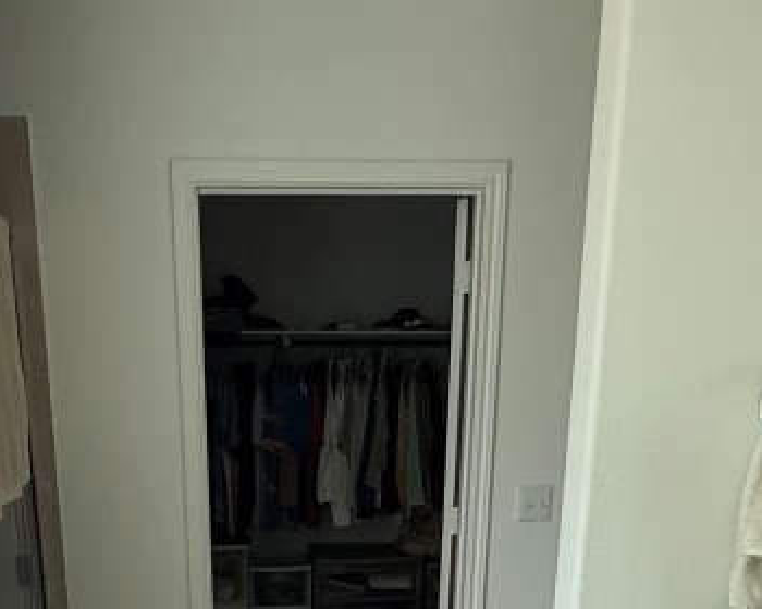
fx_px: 902
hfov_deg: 45.5
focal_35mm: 40
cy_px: 644
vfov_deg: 33.3
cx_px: 294
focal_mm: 2.22
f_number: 2.2
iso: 200
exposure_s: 1/60
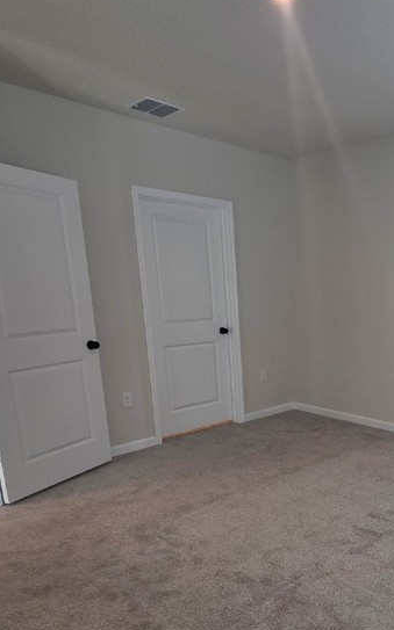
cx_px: 361
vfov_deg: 69.4
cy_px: 392
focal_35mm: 26
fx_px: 447
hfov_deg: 43.1
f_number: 1.9
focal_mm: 2.2
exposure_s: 1/120
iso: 80
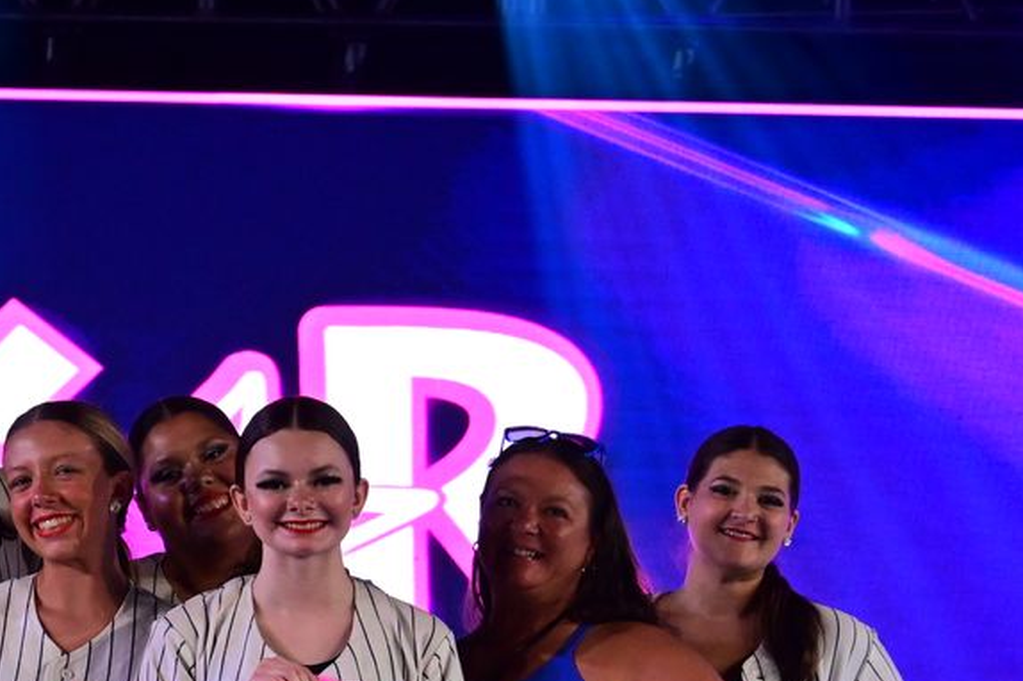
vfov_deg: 5.9
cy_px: 828
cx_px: -274
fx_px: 6532
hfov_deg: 8.8
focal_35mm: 230
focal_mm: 59
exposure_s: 1/800
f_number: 4
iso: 2500
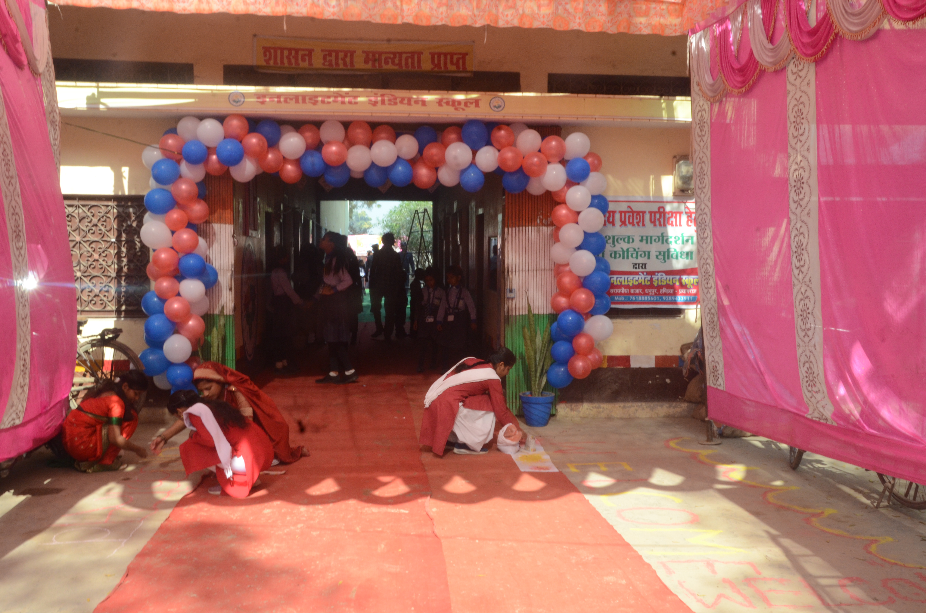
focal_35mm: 38
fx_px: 963
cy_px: 306
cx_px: 463
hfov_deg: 51.4
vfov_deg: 35.3
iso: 800
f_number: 18
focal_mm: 25
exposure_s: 1/60
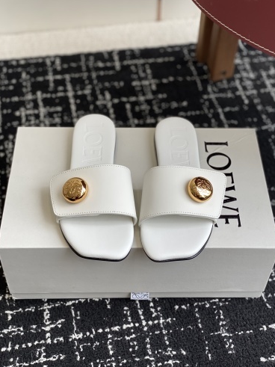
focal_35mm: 53
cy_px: 183
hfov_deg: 27.5
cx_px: 138
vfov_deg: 36.2
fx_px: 562
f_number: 2
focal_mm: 6
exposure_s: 1/246
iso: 20
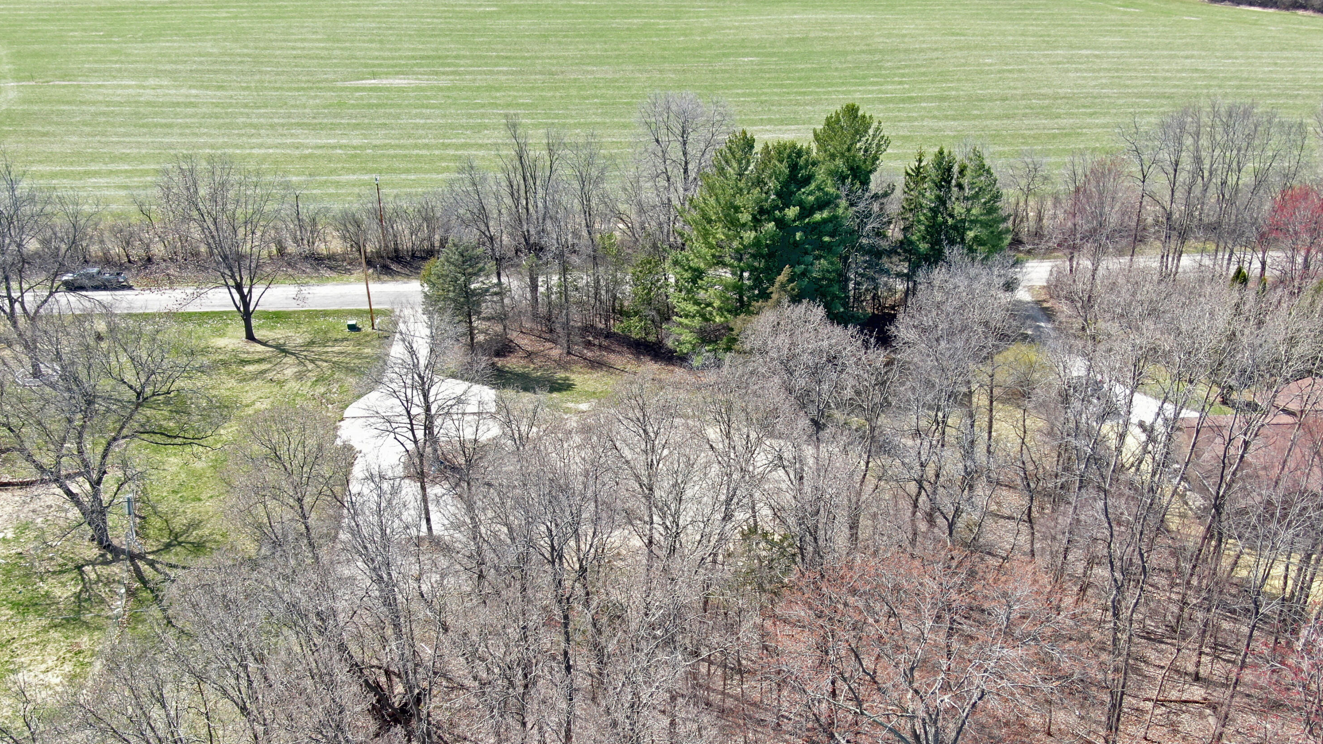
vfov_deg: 29.5
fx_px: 1403
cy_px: 496
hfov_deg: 50.5
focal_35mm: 40
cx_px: 666
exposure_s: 1/200
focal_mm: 6.21
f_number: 3.3
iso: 100
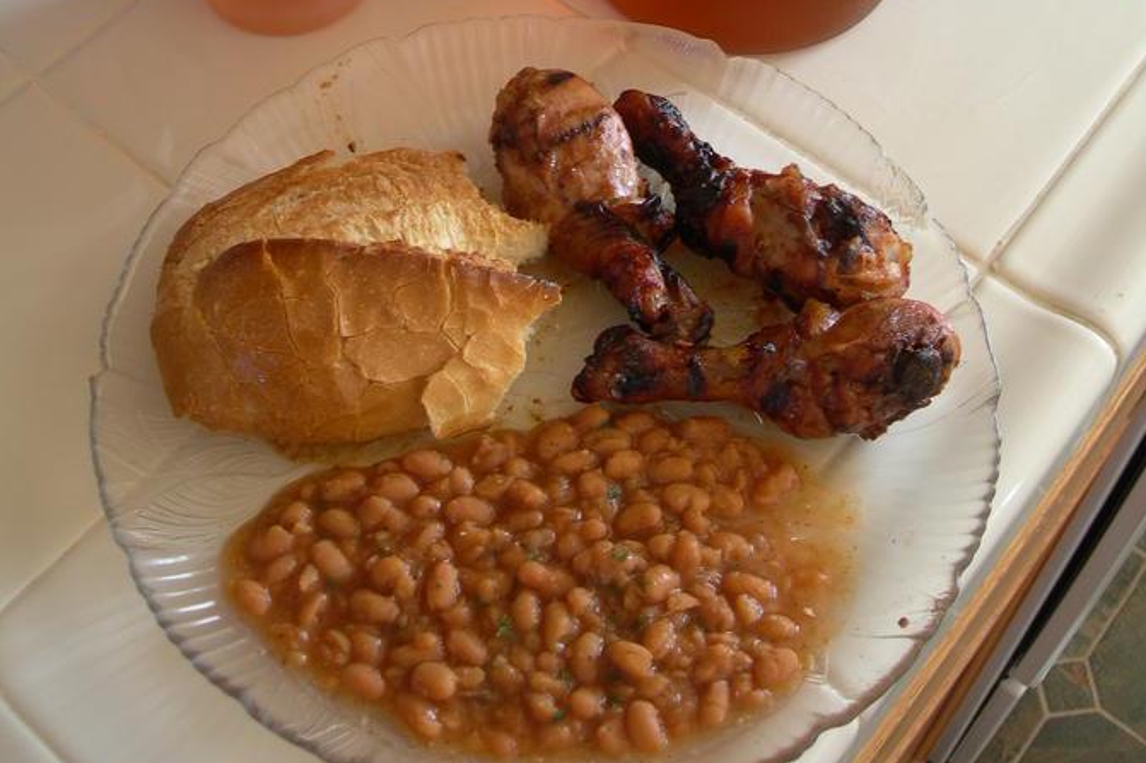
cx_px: 575
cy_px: 44
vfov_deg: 24.6
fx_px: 1687
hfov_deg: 37.5
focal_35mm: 53
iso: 50
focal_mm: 7.8
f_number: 2.8
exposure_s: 1/10.7
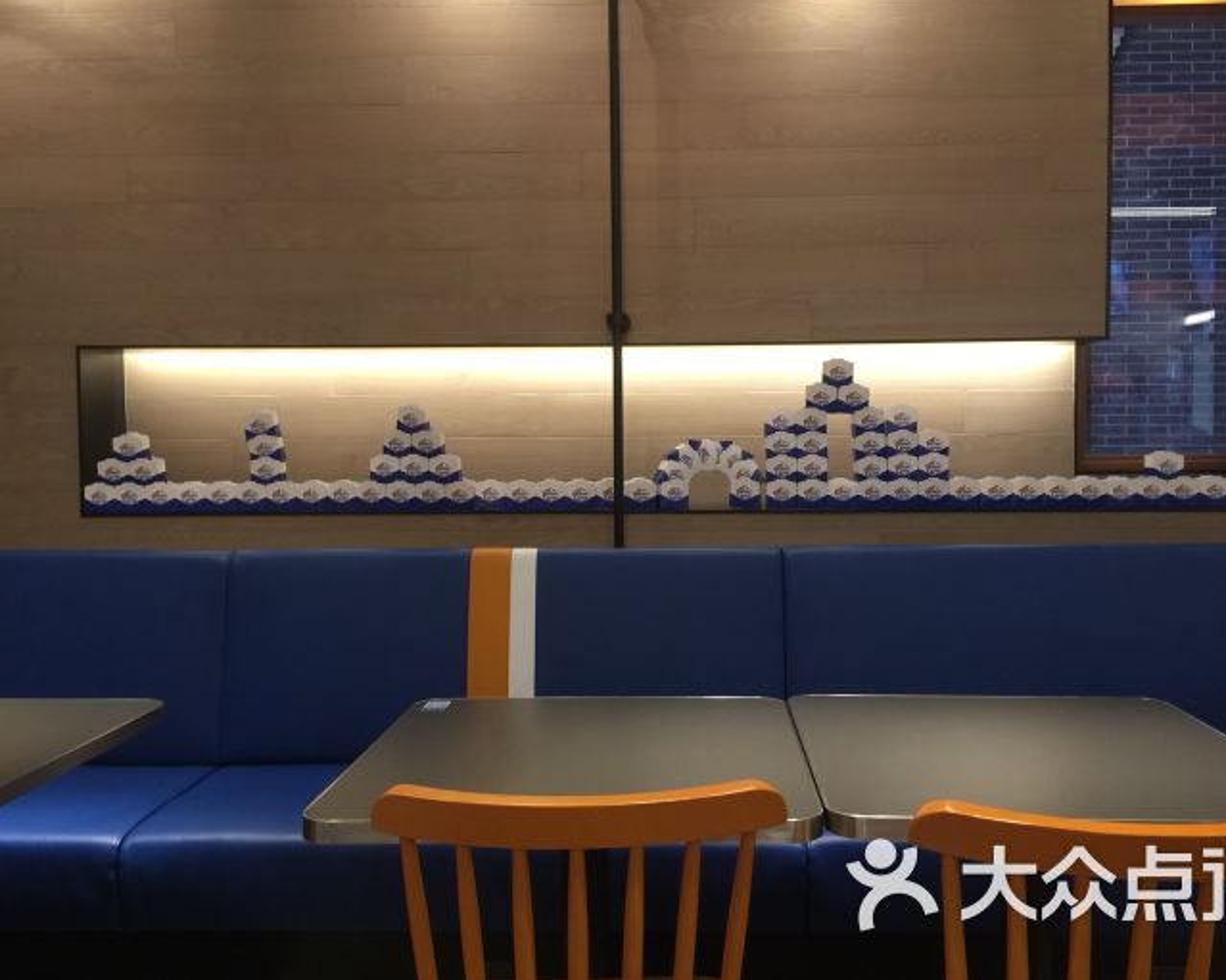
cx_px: 656
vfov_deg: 47.1
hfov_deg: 57.1
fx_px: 1125
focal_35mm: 31
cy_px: 480
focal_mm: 4.15
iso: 80
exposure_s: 1/17
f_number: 2.2
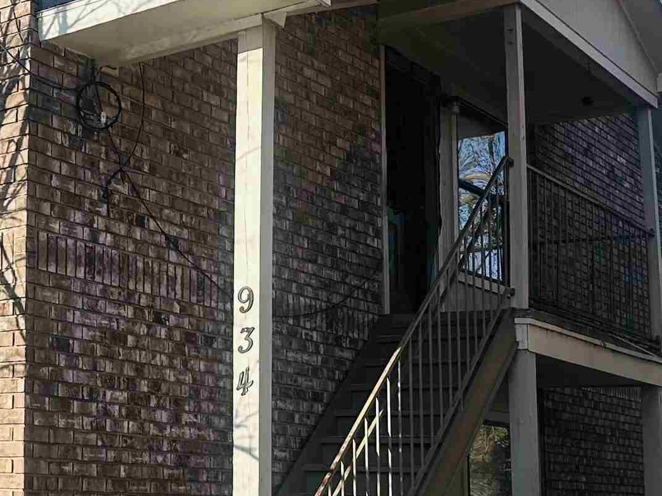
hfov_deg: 26.0
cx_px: -70
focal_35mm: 69
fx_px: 1319
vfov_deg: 21.2
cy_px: 324
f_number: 1.78
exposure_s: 1/3247
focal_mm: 6.86
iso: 80
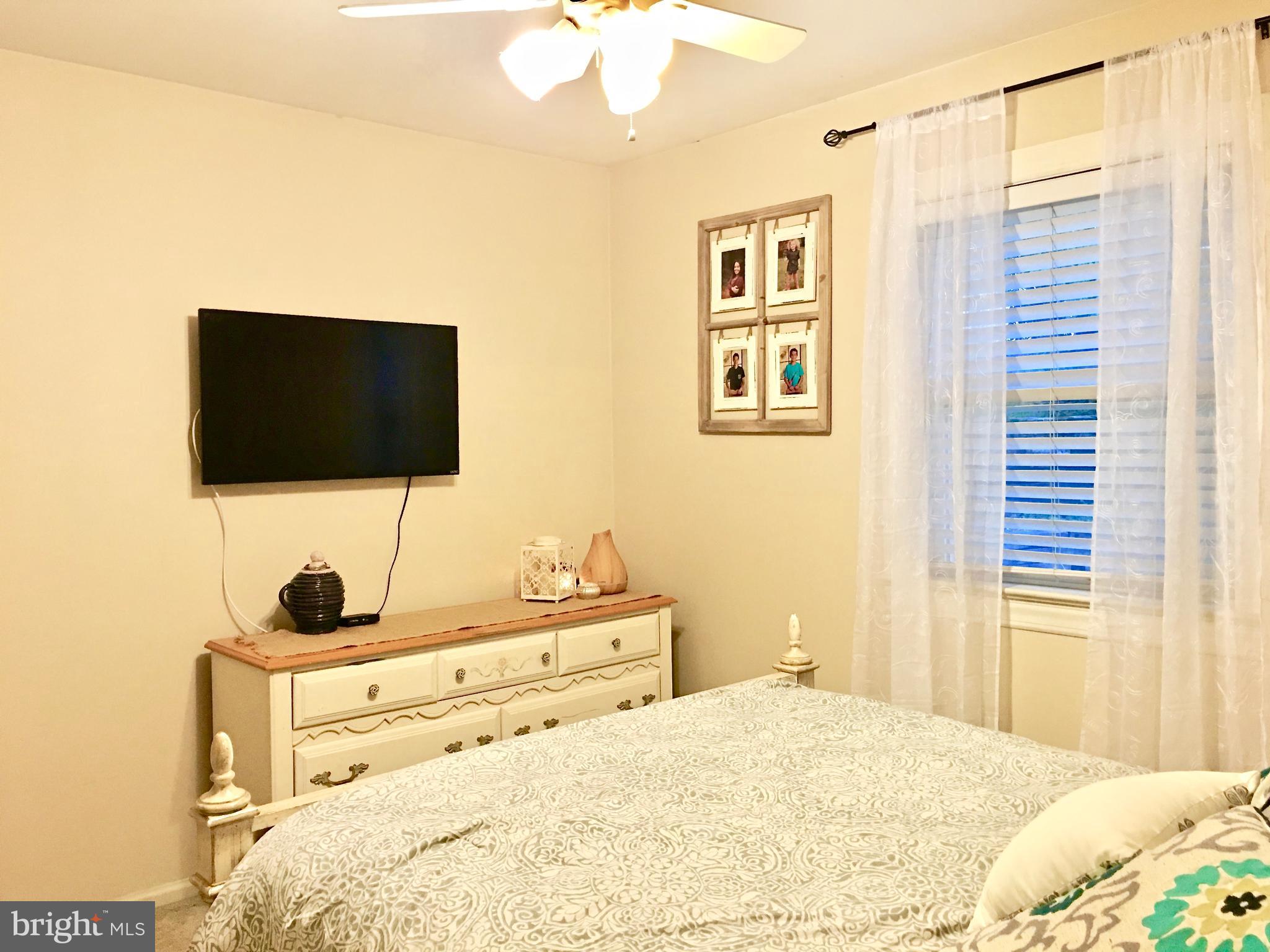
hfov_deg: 61.7
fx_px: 1064
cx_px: 635
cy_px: 476
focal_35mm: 29
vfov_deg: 48.2
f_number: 2.2
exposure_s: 1/15
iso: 80
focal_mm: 4.15
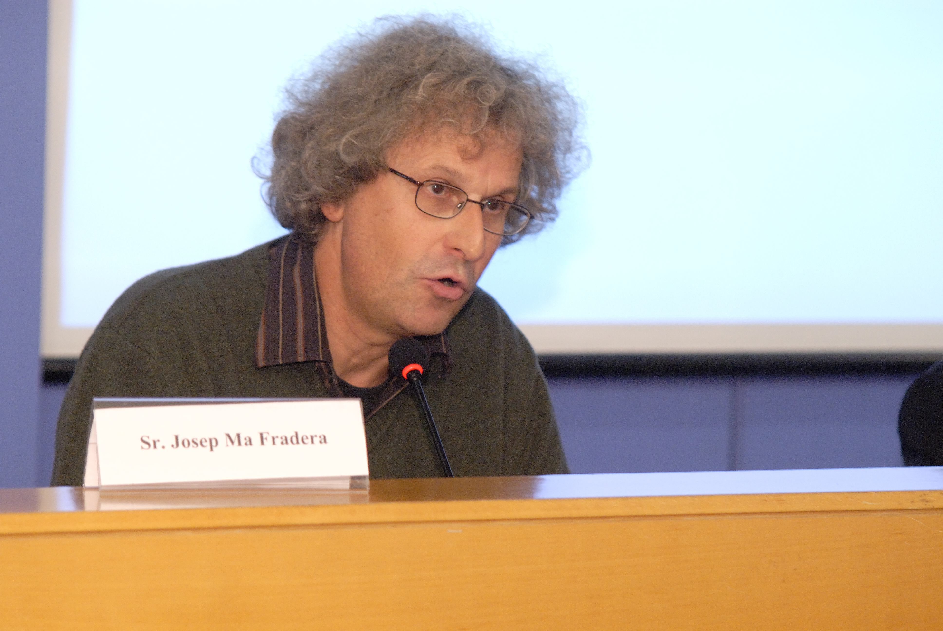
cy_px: 316
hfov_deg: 12.2
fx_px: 4406
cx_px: 472
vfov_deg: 8.2
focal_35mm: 168
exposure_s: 1/50
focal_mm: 112
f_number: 4.5
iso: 500
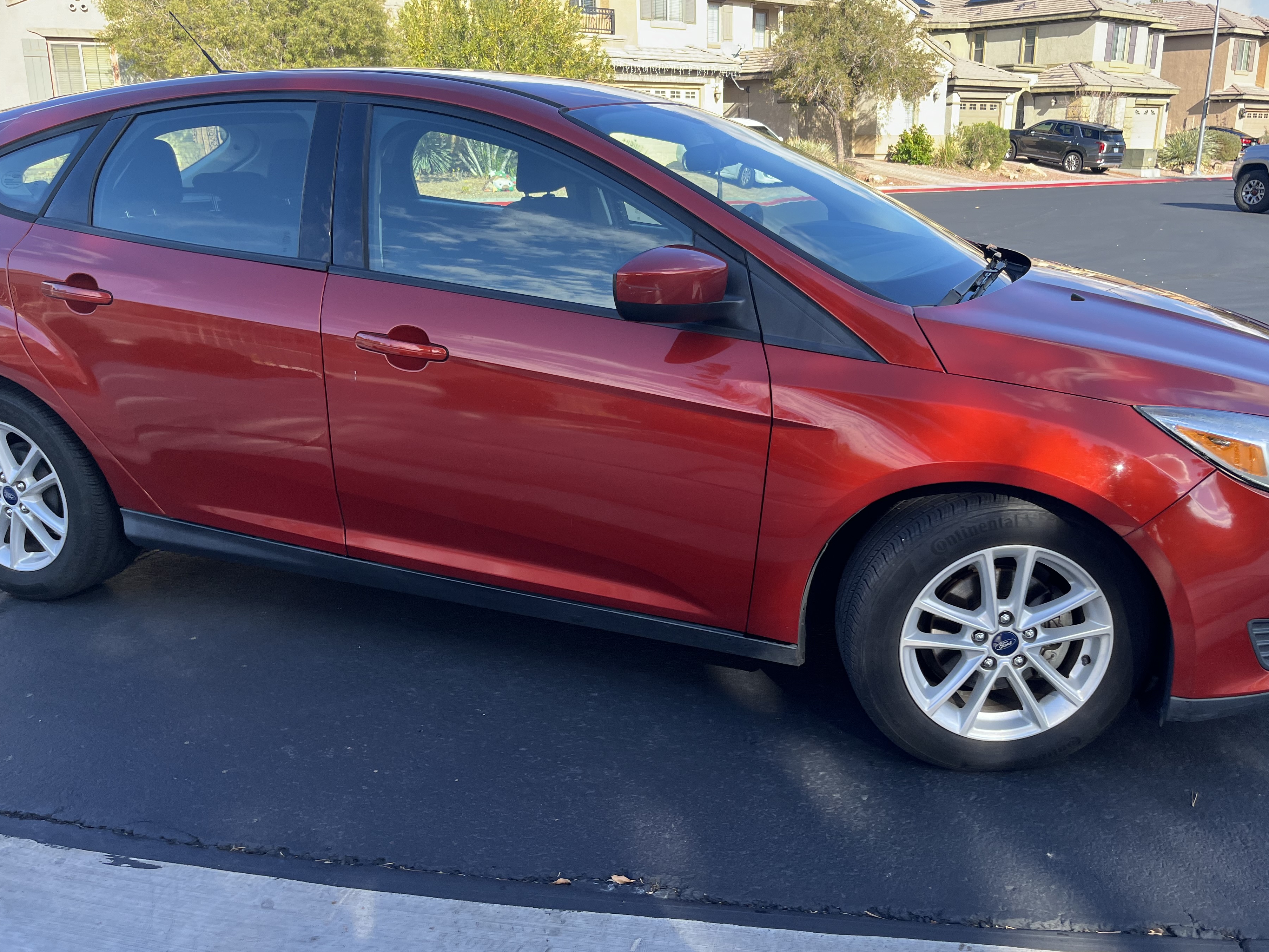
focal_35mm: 29
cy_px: 468
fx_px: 1063
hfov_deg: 61.5
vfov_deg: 48.2
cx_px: 697
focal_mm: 5.1
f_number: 1.6
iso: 50
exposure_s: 1/676
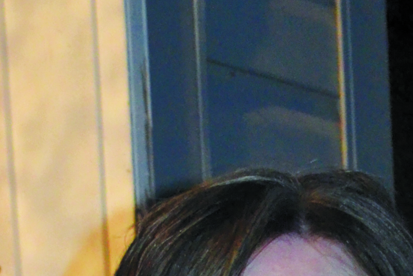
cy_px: 699
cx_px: 270
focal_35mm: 177
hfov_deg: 11.6
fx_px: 2031
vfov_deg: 7.2
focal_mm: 22
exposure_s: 1/60
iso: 1600
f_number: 3.8
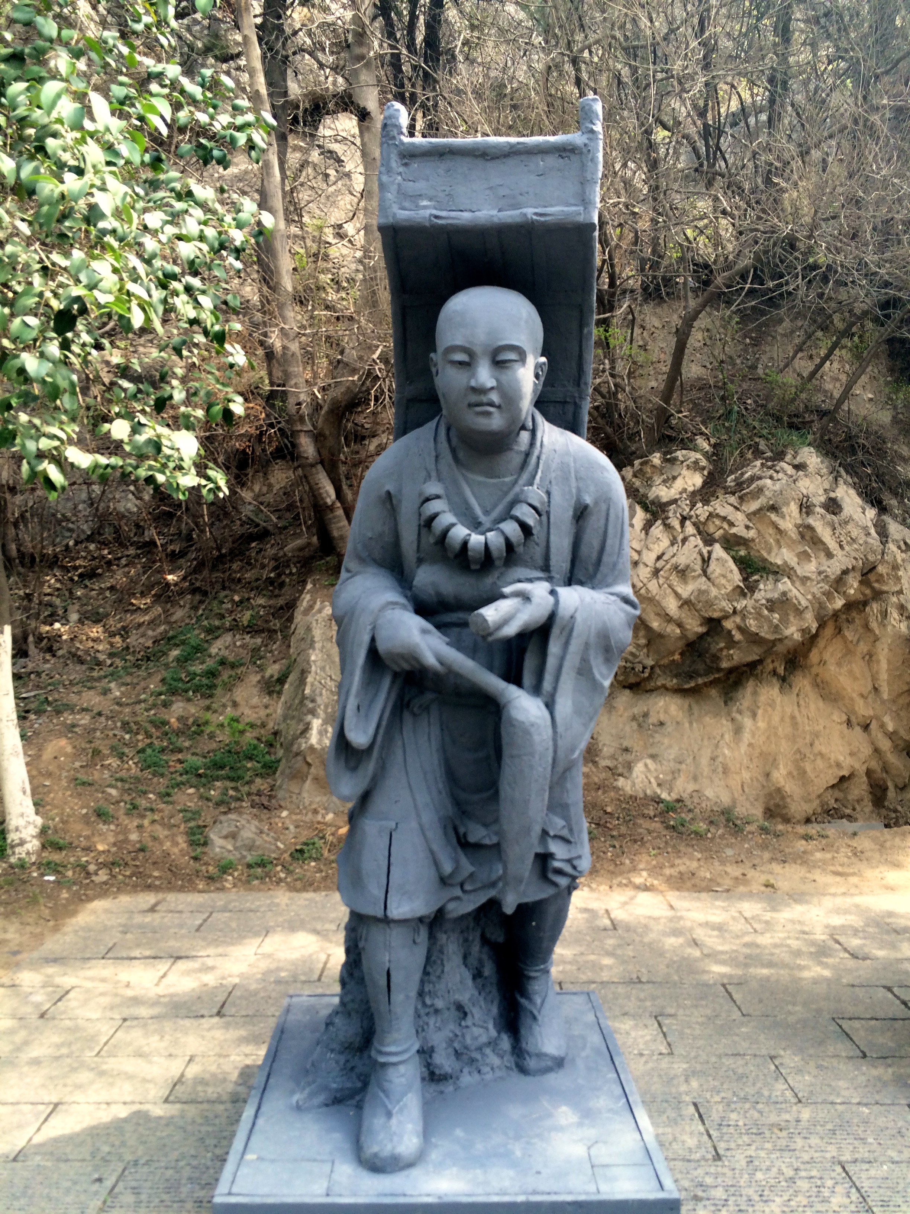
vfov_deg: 61.7
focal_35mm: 29
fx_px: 1016
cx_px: 455
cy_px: 607
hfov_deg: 48.2
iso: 32
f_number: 2.2
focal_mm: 4.15
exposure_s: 1/272
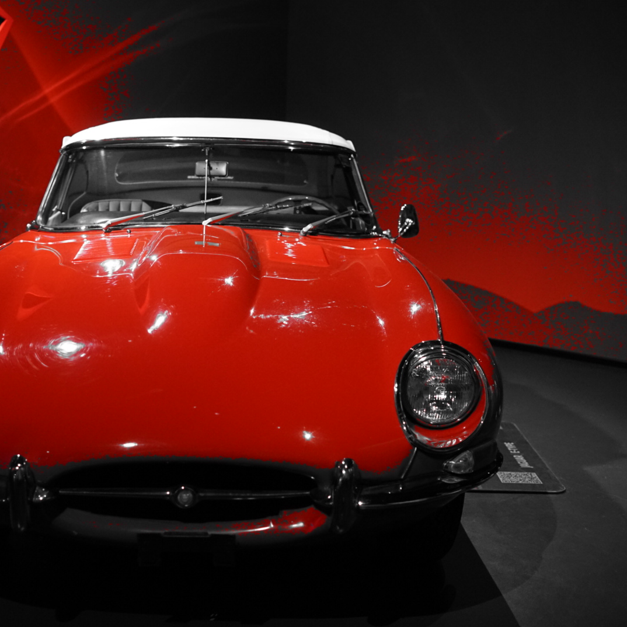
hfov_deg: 26.7
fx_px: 1312
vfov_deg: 26.9
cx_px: 184
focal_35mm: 64
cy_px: 313
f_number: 2.8
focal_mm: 50
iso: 3200
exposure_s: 1/60
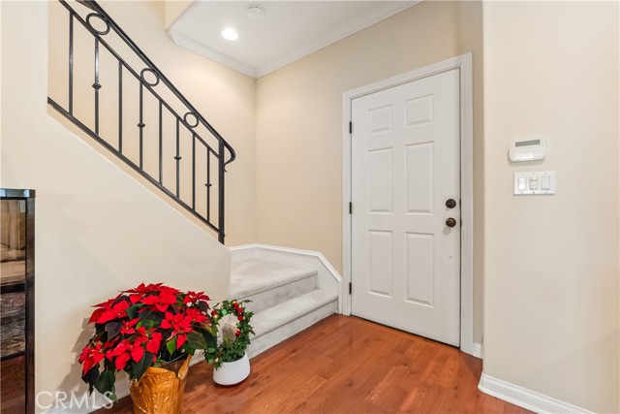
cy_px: 207
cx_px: 310
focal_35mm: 15
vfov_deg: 77.4
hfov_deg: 100.4
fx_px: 258
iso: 400
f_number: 8
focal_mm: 10
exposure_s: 1/5
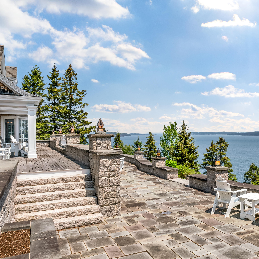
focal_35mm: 31
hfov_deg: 51.2
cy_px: 131
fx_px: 262
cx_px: 180
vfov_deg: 52.5
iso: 320
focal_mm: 16
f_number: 8
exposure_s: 1/1250
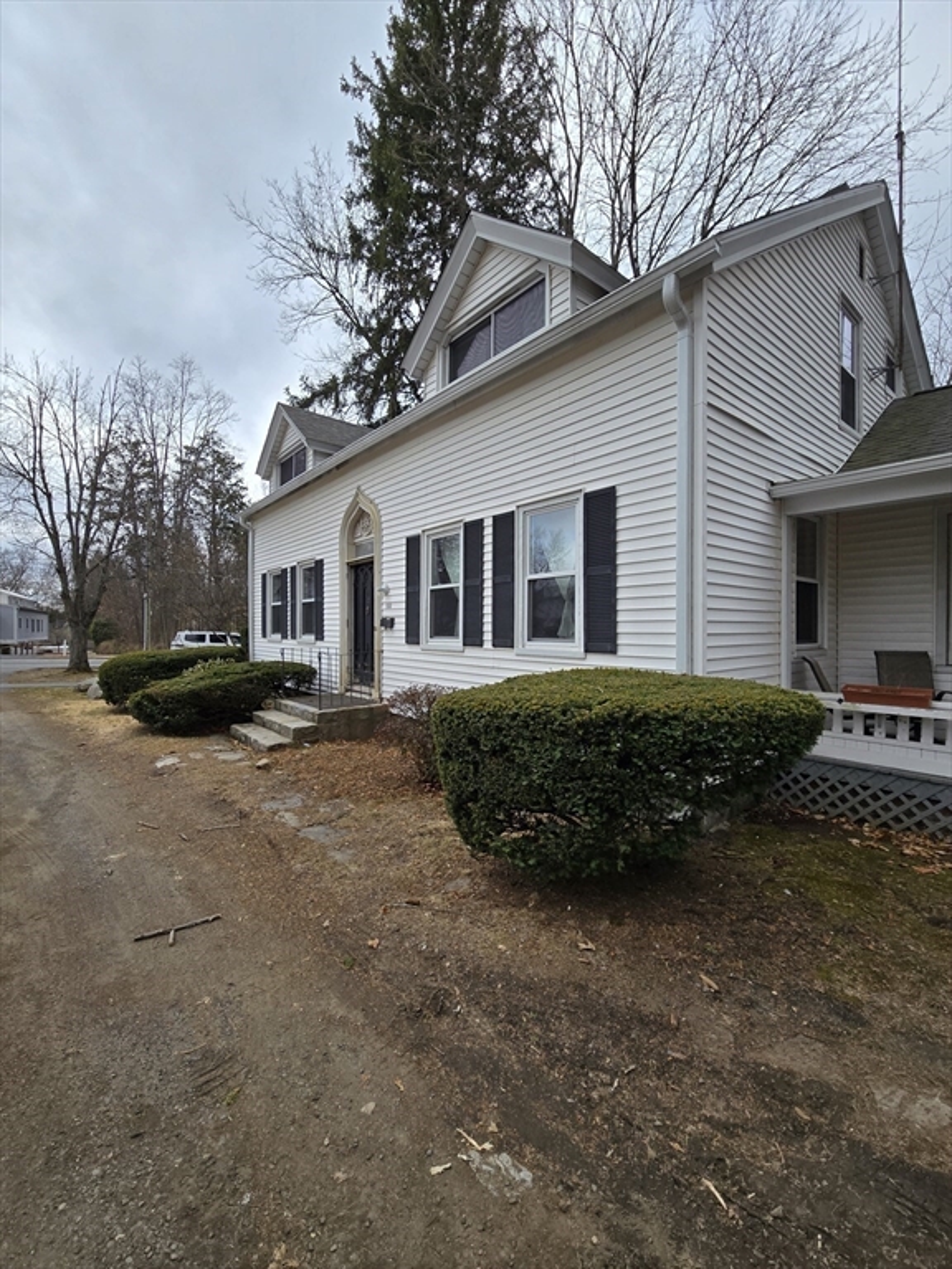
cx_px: 476
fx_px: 477
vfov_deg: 106.2
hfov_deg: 89.9
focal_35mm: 13
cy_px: 634
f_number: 2.2
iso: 50
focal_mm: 2.2
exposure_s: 1/1645
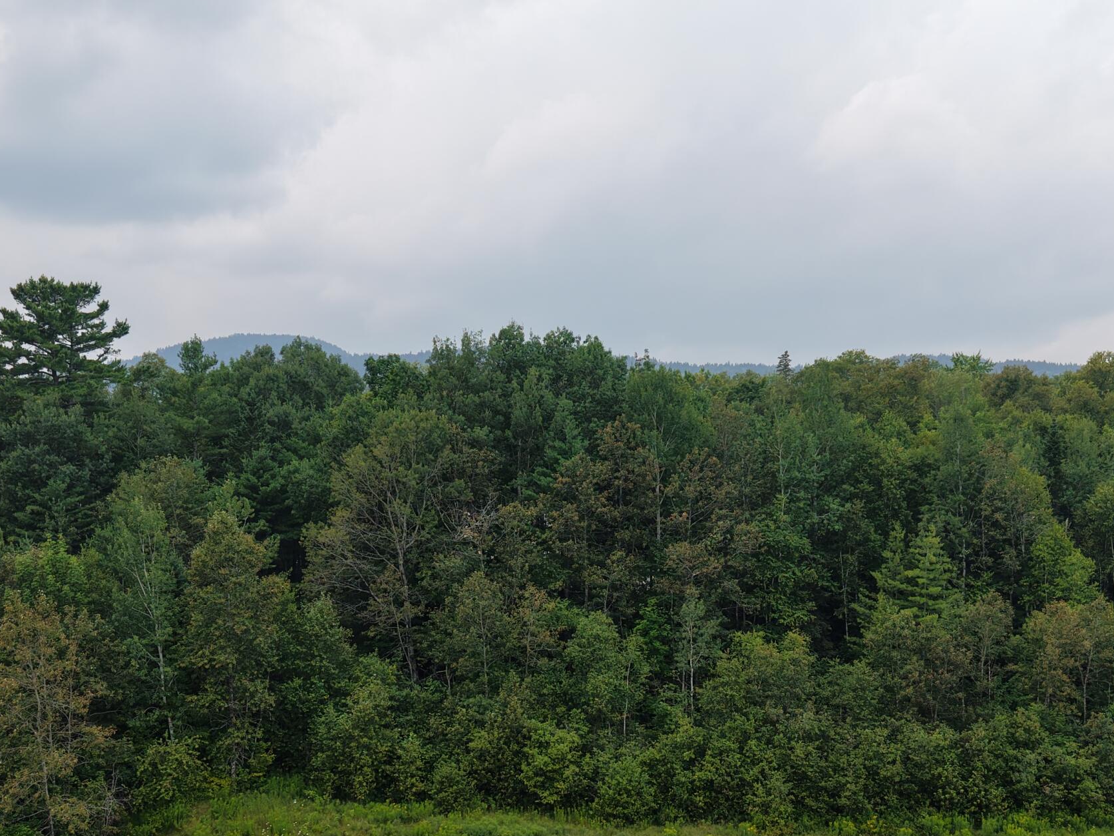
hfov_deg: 43.8
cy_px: 536
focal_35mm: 43
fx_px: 1384
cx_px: 588
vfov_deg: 33.4
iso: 180
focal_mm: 8.67
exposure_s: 1/3000
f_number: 1.8
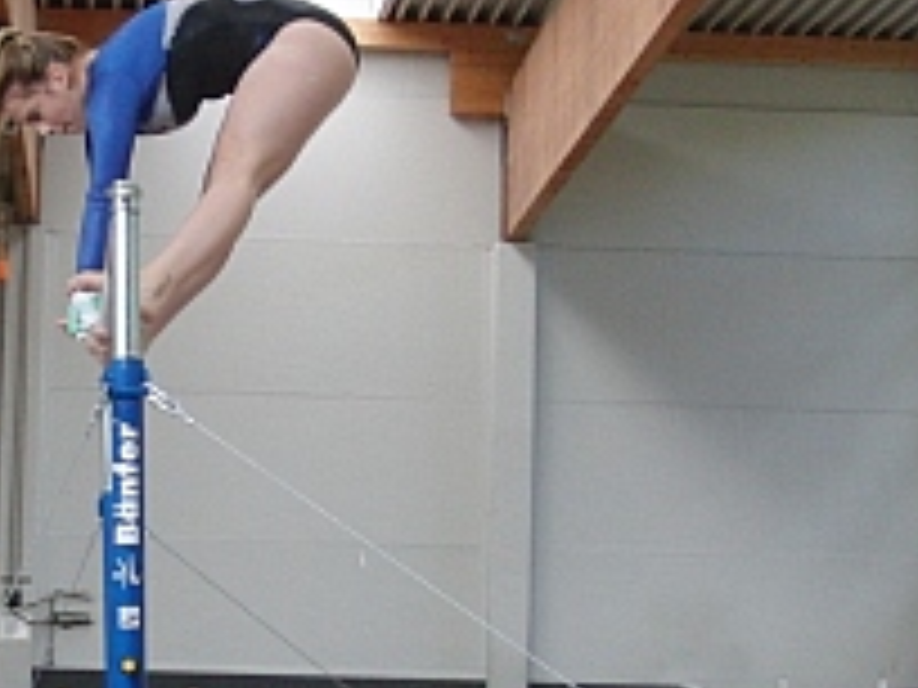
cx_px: 202
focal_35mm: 109
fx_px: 2891
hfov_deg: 17.9
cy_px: 499
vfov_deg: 13.5
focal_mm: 6.42
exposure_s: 1/80
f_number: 3.6
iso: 160
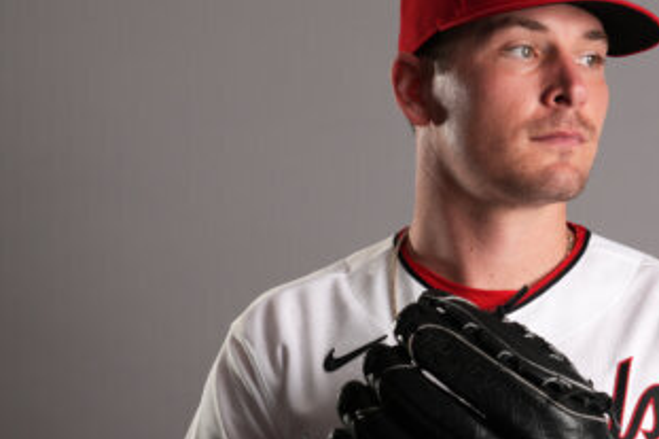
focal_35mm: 163
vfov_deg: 8.4
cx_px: 534
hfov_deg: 12.6
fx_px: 2982
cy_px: 365
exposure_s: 1/160
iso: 160
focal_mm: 65
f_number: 9
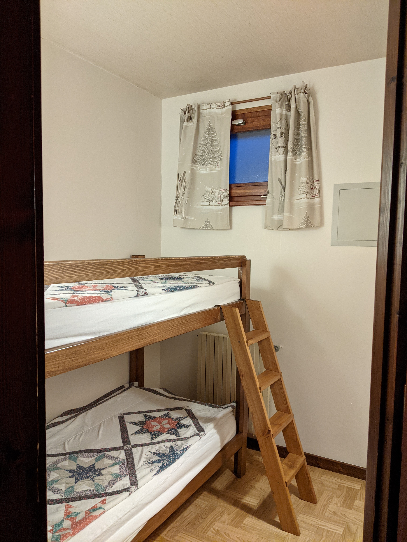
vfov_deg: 65.3
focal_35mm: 27
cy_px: 271
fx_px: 423
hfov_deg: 51.4
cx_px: 204
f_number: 1.8
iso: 318
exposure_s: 1/25
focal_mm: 4.44
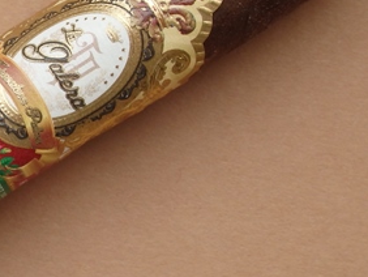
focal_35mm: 139
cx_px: -33
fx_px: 1479
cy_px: 131
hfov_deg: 13.9
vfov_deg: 10.7
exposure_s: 1/125
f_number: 4
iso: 125
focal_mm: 8.9
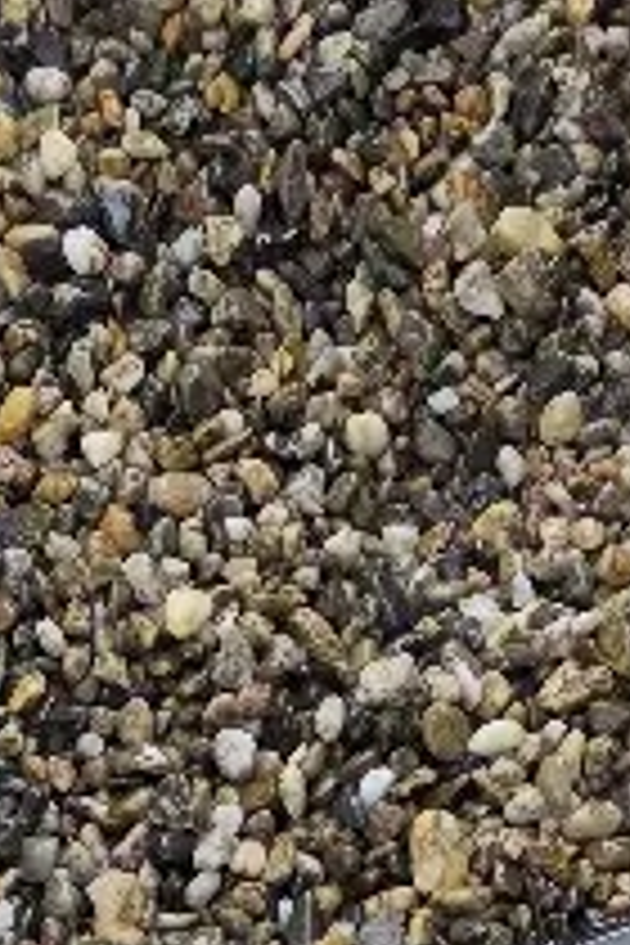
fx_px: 3990
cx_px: -14
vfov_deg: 10.1
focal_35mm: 152
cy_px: 2806
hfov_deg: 9.0
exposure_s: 1/370
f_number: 1.7
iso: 40
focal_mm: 6.3
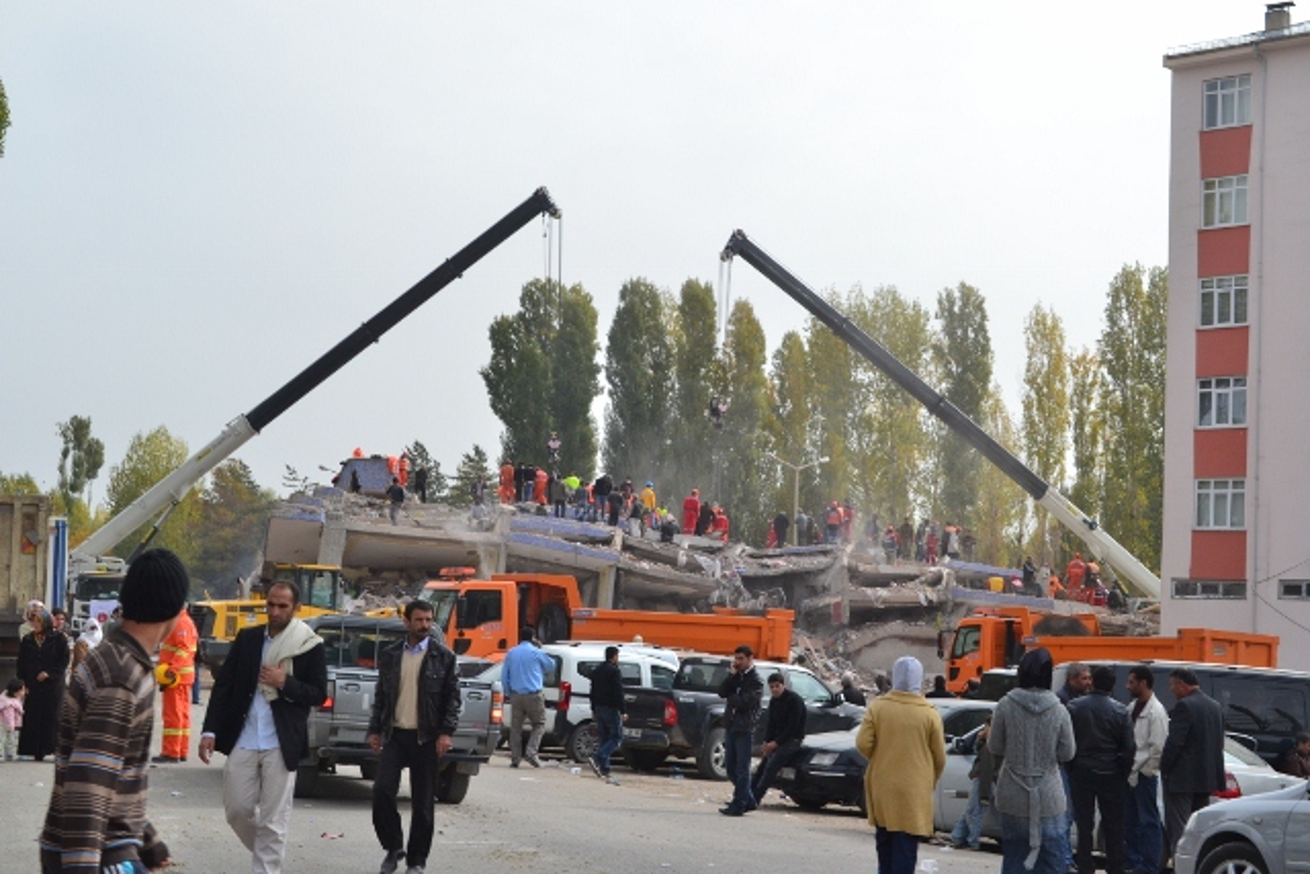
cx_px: 655
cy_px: 437
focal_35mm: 60
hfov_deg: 33.4
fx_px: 2184
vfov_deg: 22.6
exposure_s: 1/400
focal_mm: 40
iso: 400
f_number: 11
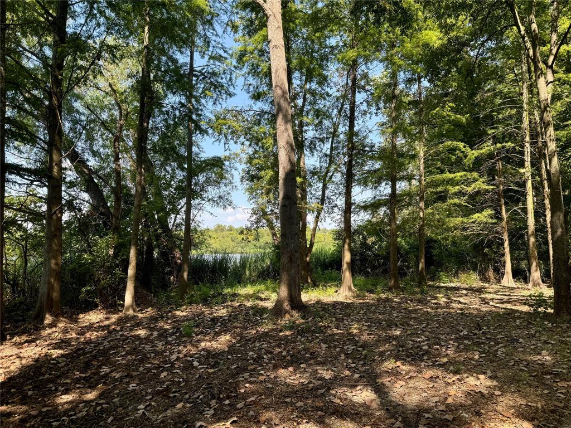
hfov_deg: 71.6
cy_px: 214
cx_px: 286
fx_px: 396
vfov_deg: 56.8
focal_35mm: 24
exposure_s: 1/739
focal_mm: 6.76
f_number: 1.78
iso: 80
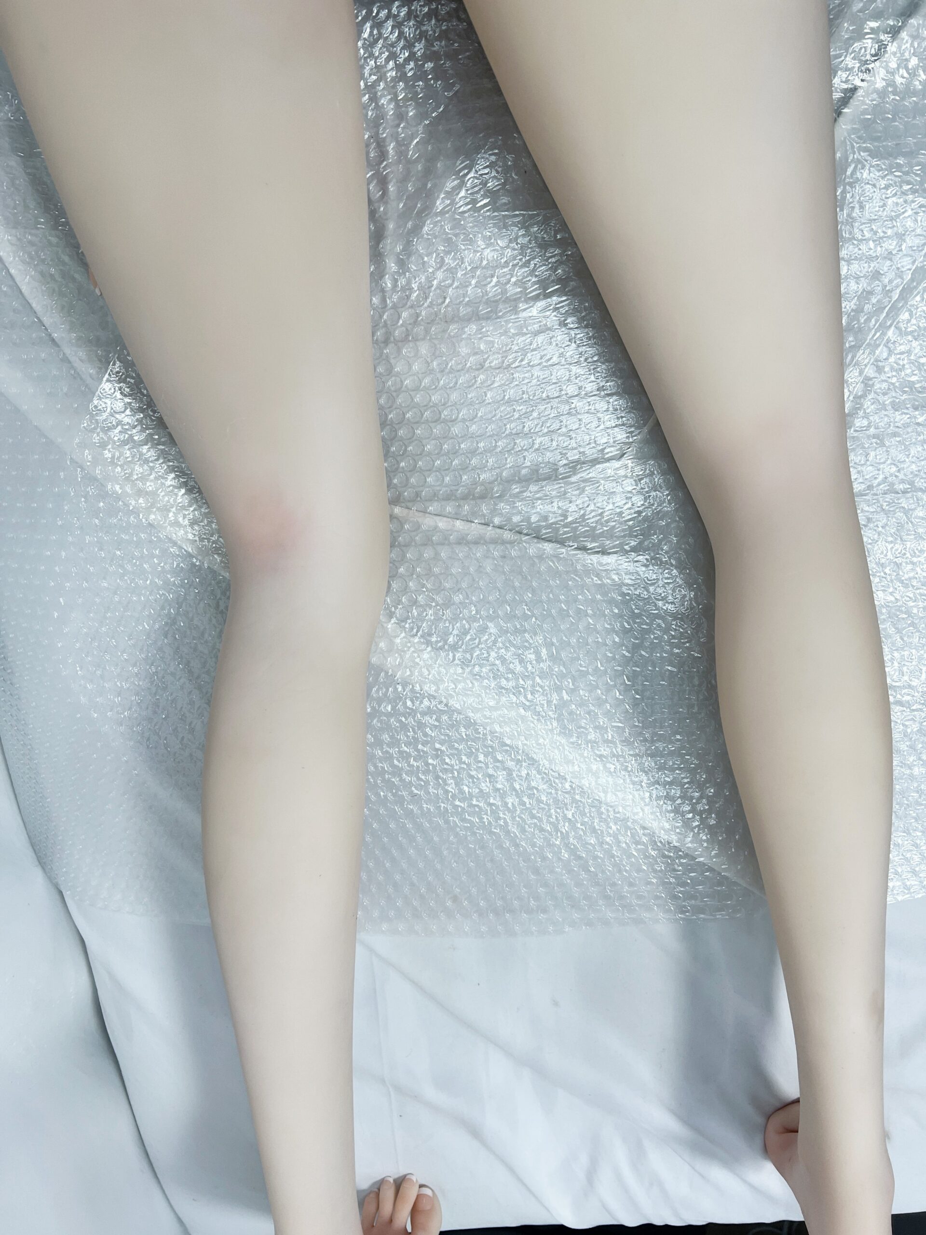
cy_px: 618
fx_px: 927
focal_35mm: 26
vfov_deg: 67.3
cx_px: 463
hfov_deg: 53.1
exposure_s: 1/121
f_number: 1.5
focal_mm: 5.7
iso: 64
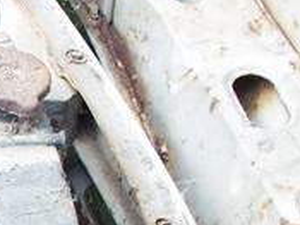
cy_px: 395
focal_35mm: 132
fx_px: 1143
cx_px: -216
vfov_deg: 10.6
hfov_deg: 13.6
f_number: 2.8
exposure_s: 1/160
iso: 80
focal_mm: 7.54
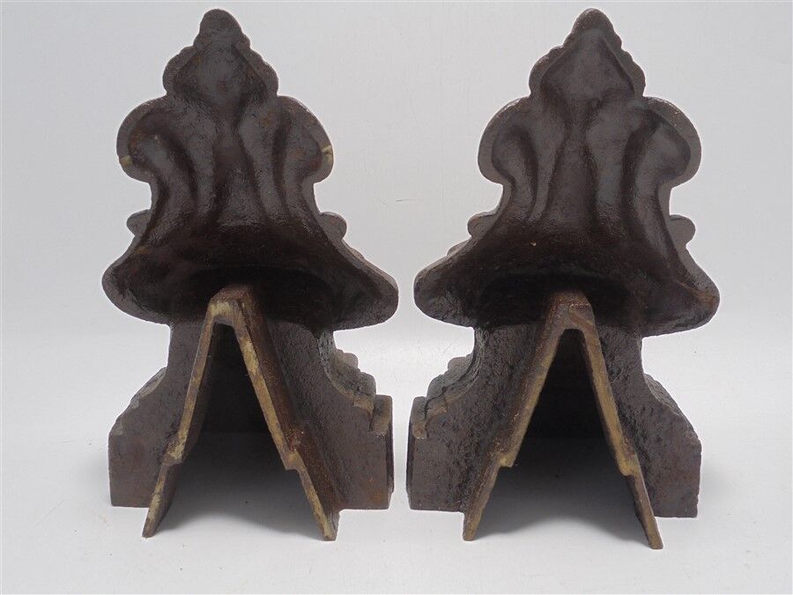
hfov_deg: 54.0
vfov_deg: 41.8
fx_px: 779
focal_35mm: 34
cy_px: 298
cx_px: 396
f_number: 4
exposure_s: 1/40
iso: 100
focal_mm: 6.1
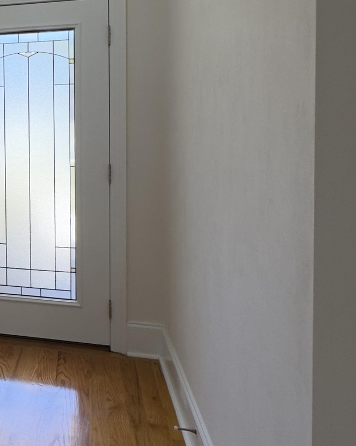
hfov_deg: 32.5
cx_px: -68
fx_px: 501
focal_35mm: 38
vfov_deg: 46.9
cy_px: 134
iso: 80
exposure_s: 1/120
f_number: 2.2
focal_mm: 2.22
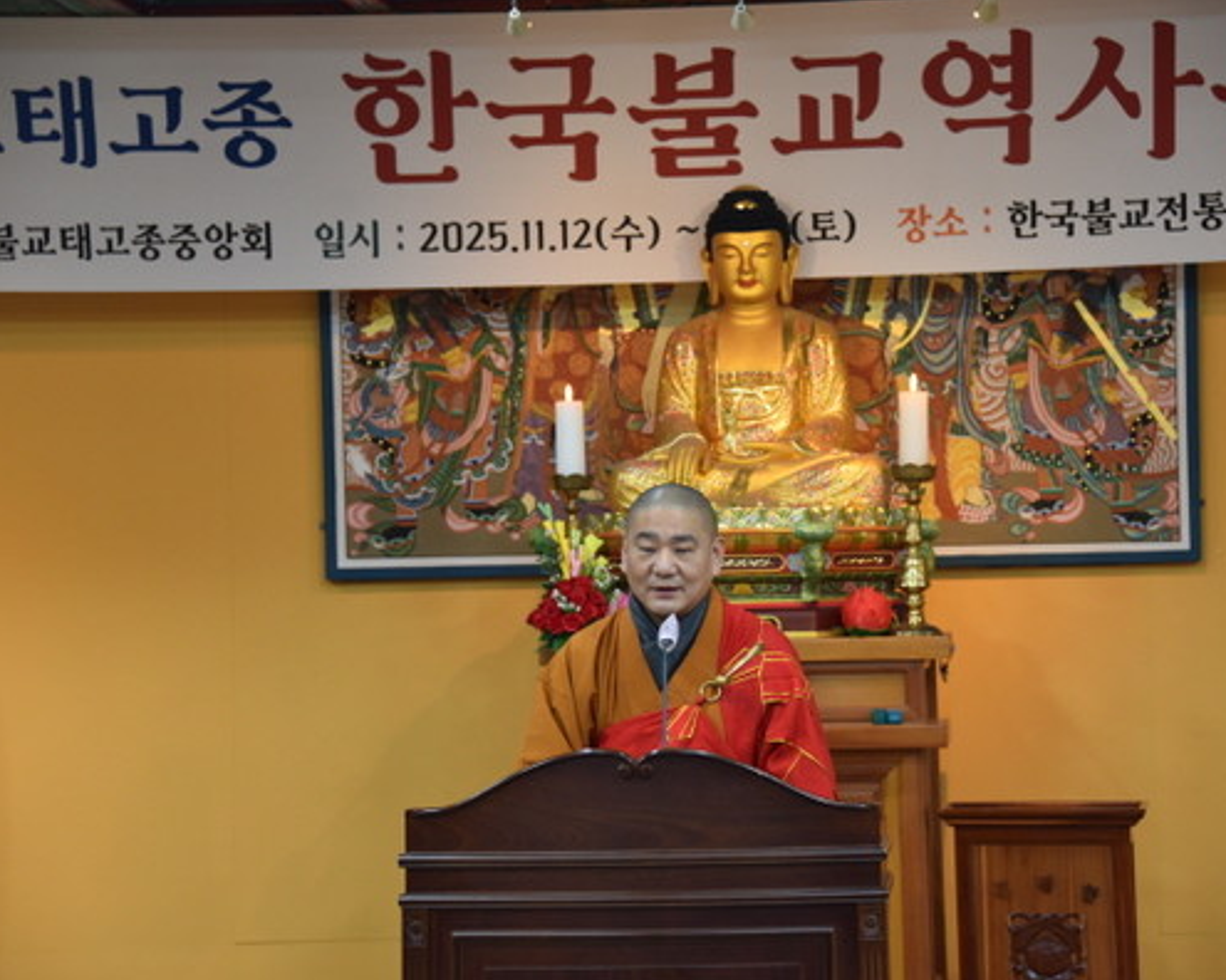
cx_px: 641
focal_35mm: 132
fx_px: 4790
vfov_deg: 11.7
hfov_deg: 14.6
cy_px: 490
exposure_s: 1/60
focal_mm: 116
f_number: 5.6
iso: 1400
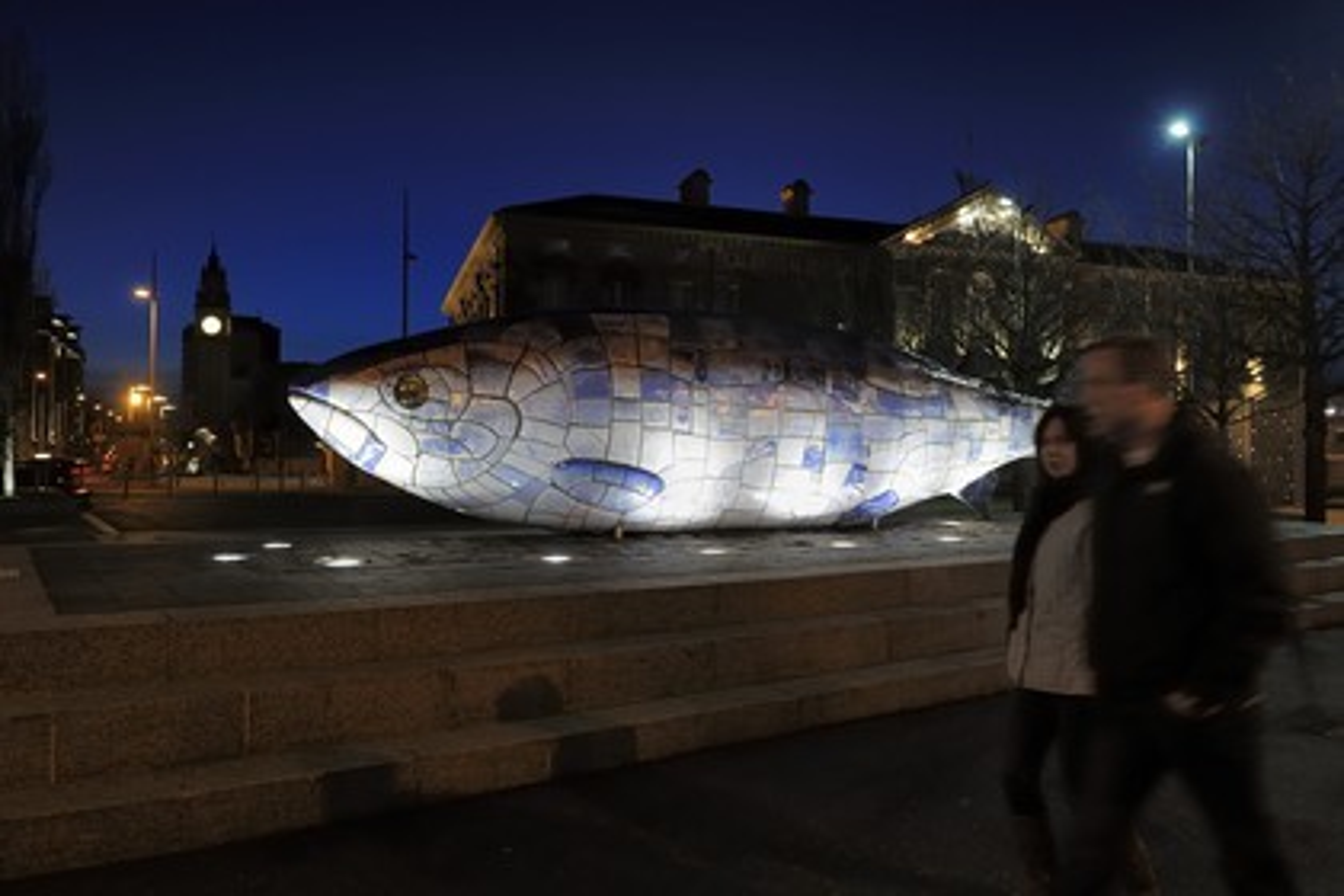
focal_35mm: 26
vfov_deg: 49.6
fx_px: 971
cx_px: 672
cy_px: 448
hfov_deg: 69.4
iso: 1600
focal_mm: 26
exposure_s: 1/25
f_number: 5
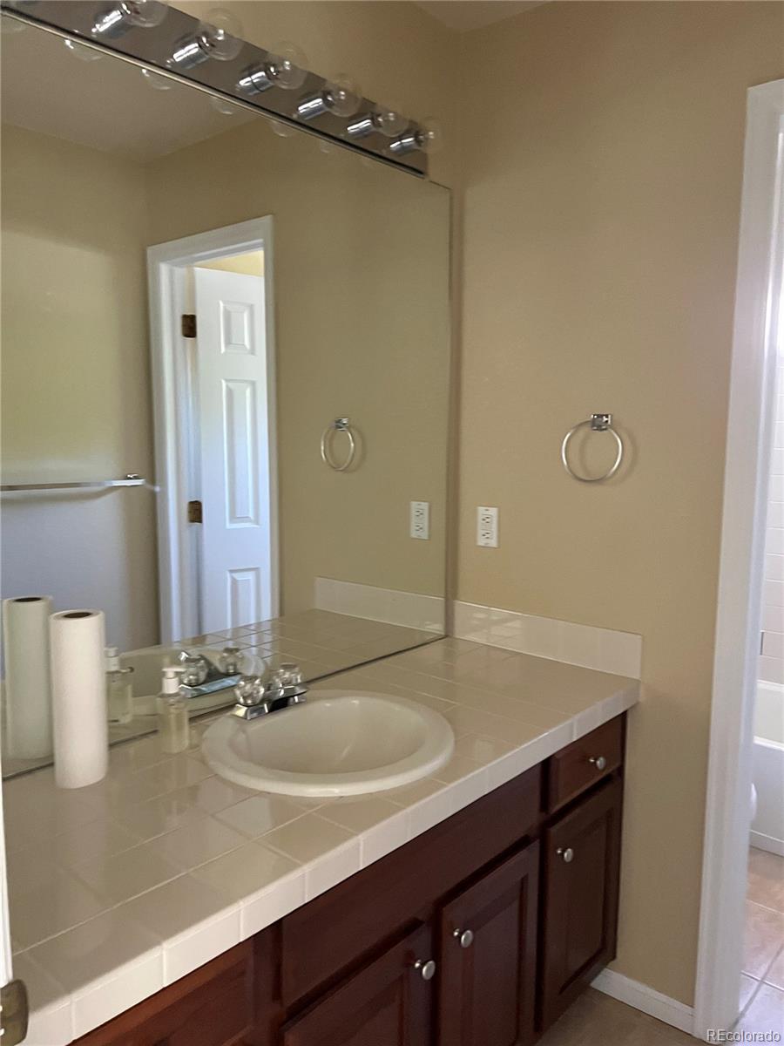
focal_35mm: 26
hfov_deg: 53.1
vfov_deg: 67.3
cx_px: 392
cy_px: 523
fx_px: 785
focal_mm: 5.7
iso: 500
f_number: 1.5
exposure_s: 1/55
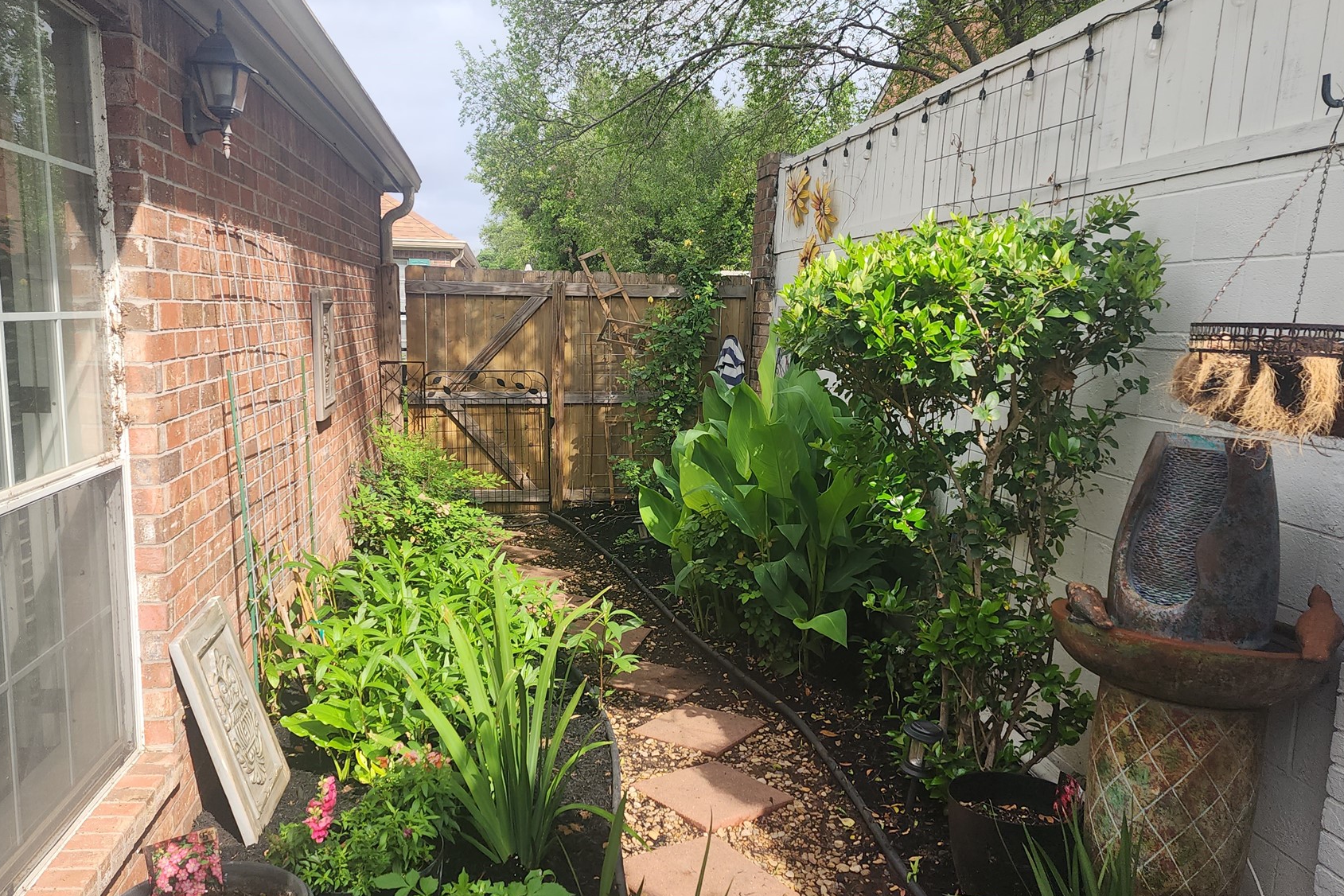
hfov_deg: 63.7
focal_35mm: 29
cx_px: 680
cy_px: 466
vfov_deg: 45.0
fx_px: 1083
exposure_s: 1/515
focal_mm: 6.4
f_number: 1.8
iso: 12
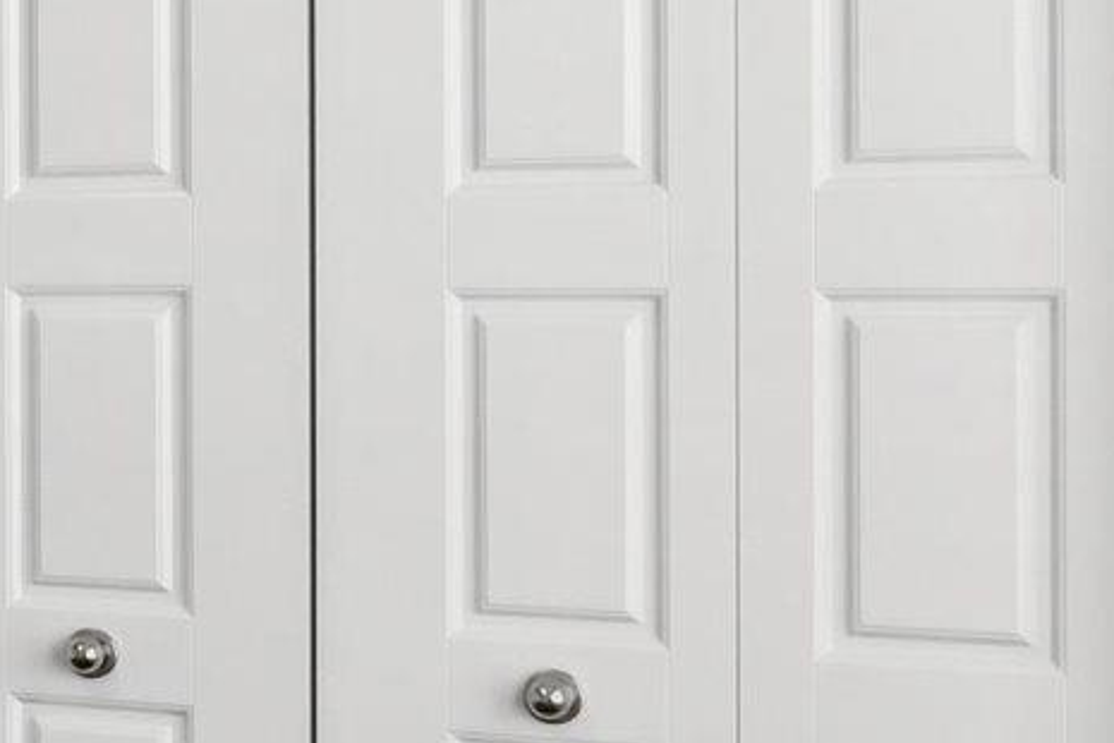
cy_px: 283
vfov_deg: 13.5
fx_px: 3145
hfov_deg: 15.5
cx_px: -1193
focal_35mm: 102
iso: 400
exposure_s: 1/20
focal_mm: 15.4
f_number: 13
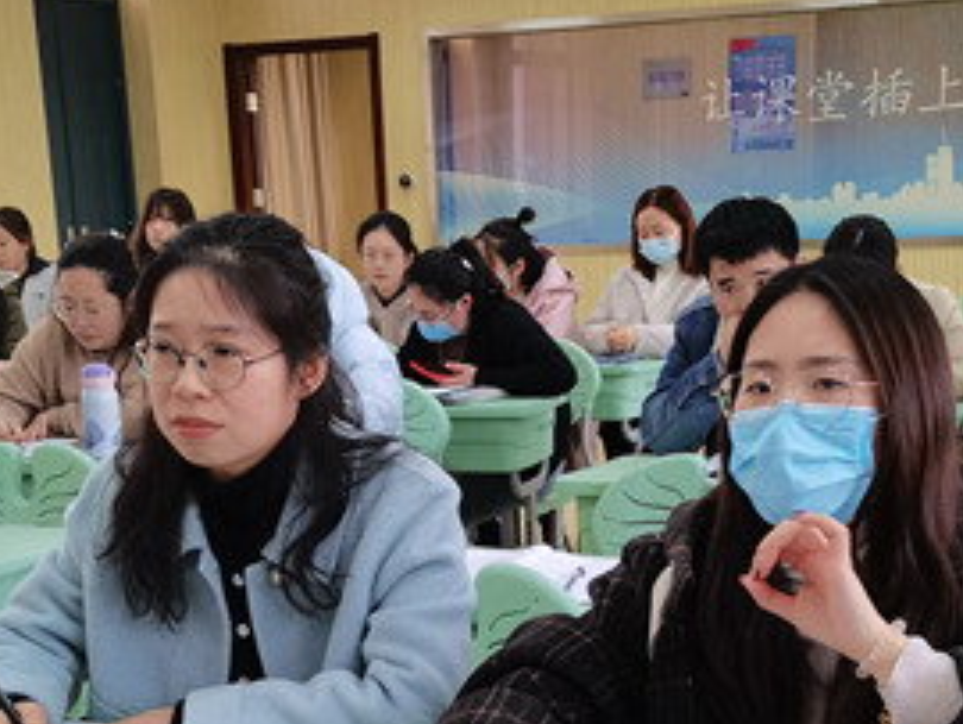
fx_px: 1726
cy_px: 669
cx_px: 503
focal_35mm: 62
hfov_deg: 31.2
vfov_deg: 23.0
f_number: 1.9
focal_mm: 4.94
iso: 125
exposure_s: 1/50
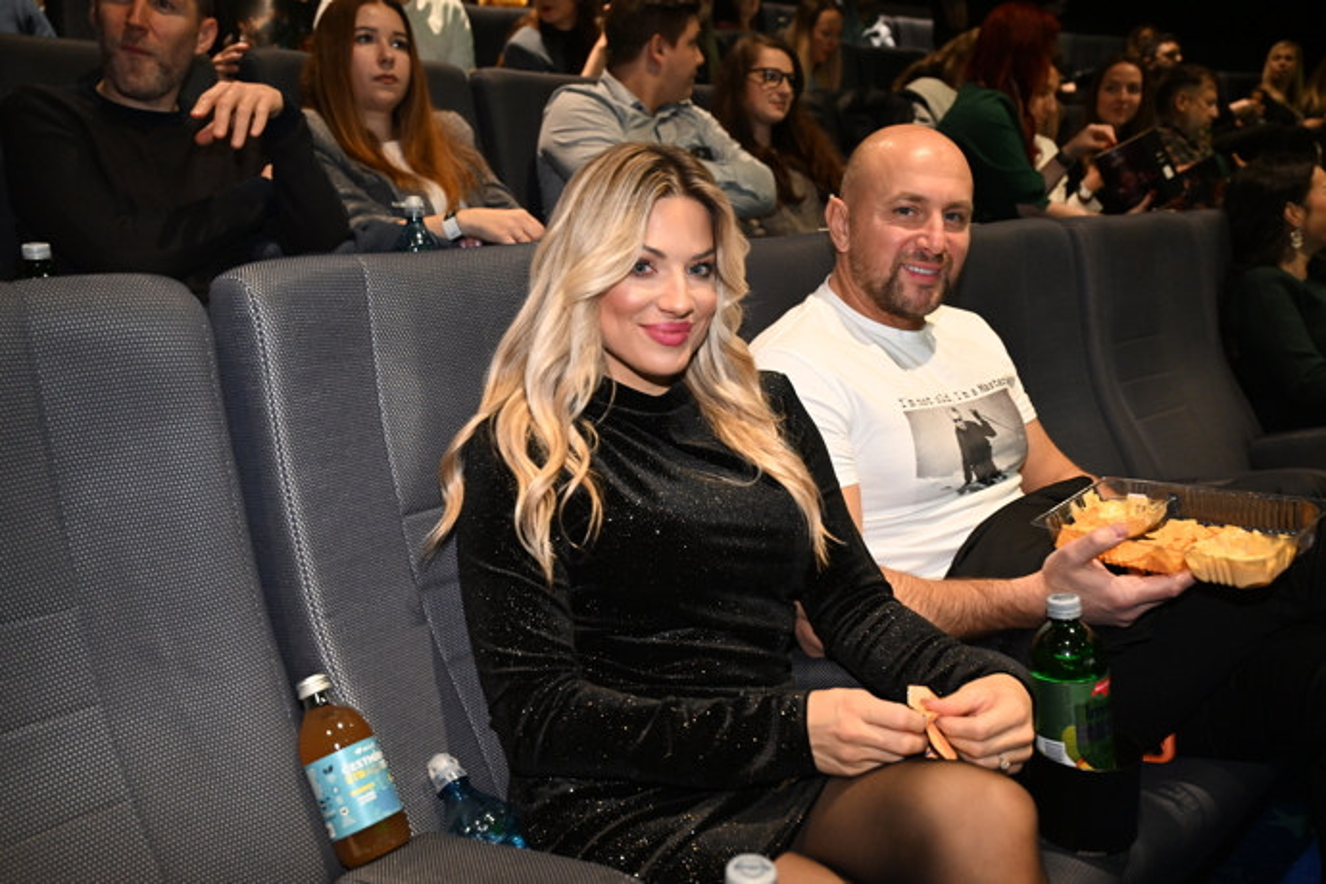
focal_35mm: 30
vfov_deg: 43.0
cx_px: 663
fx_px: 1123
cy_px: 442
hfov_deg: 61.1
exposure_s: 1/40
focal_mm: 30.5
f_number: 4.5
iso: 4000
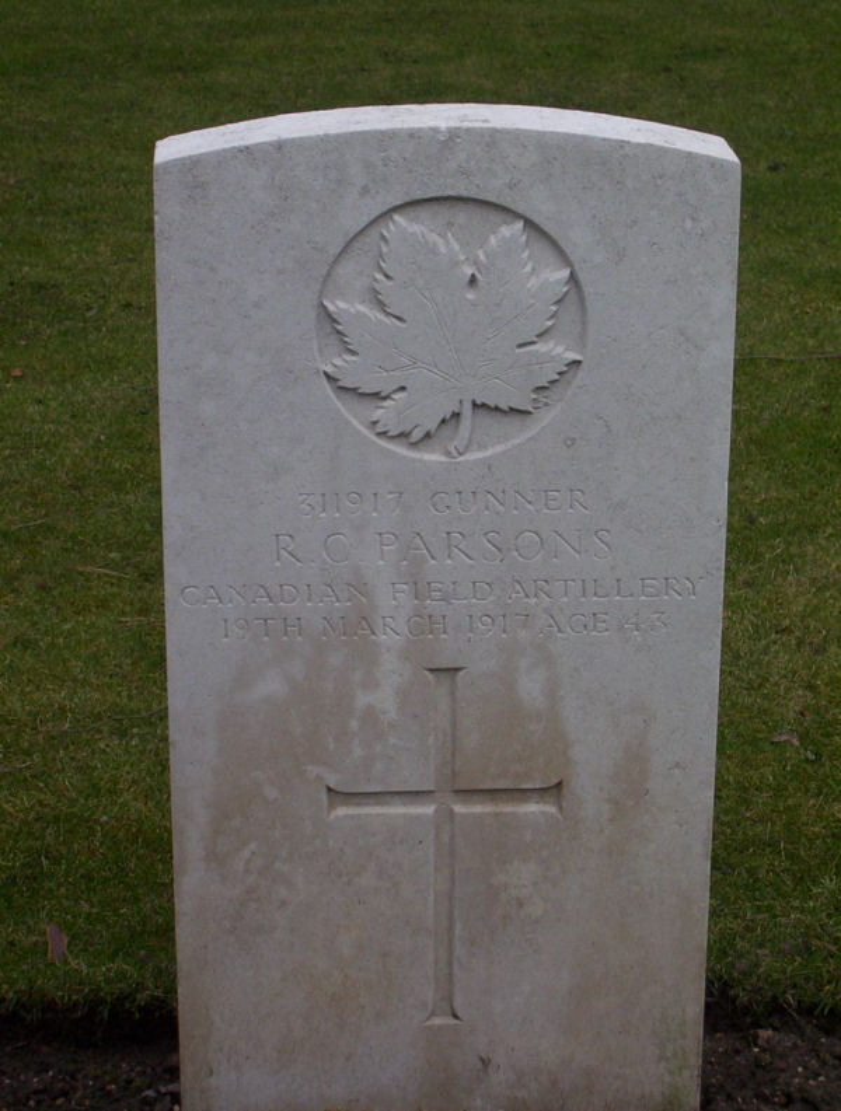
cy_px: 556
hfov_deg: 14.9
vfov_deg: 19.6
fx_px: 3221
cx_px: 420
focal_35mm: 100
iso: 100
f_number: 4.07
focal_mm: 13.24
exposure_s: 1/333
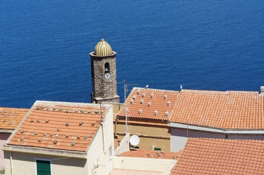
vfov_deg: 16.5
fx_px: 605
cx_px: 132
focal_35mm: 82
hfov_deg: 24.6
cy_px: 88
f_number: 13
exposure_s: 1/250
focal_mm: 55
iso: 200
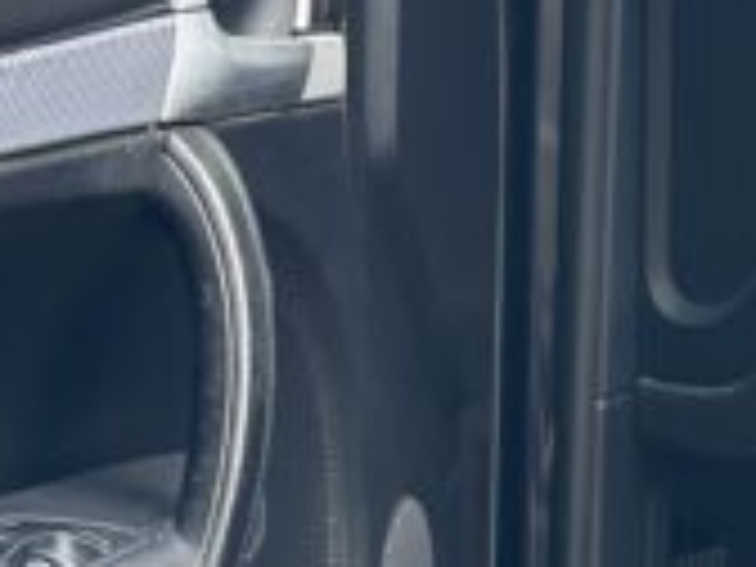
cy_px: 104
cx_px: 1130
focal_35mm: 228
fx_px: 4979
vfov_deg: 6.5
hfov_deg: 8.5
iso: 64
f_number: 1.78
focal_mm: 6.86
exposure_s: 1/172
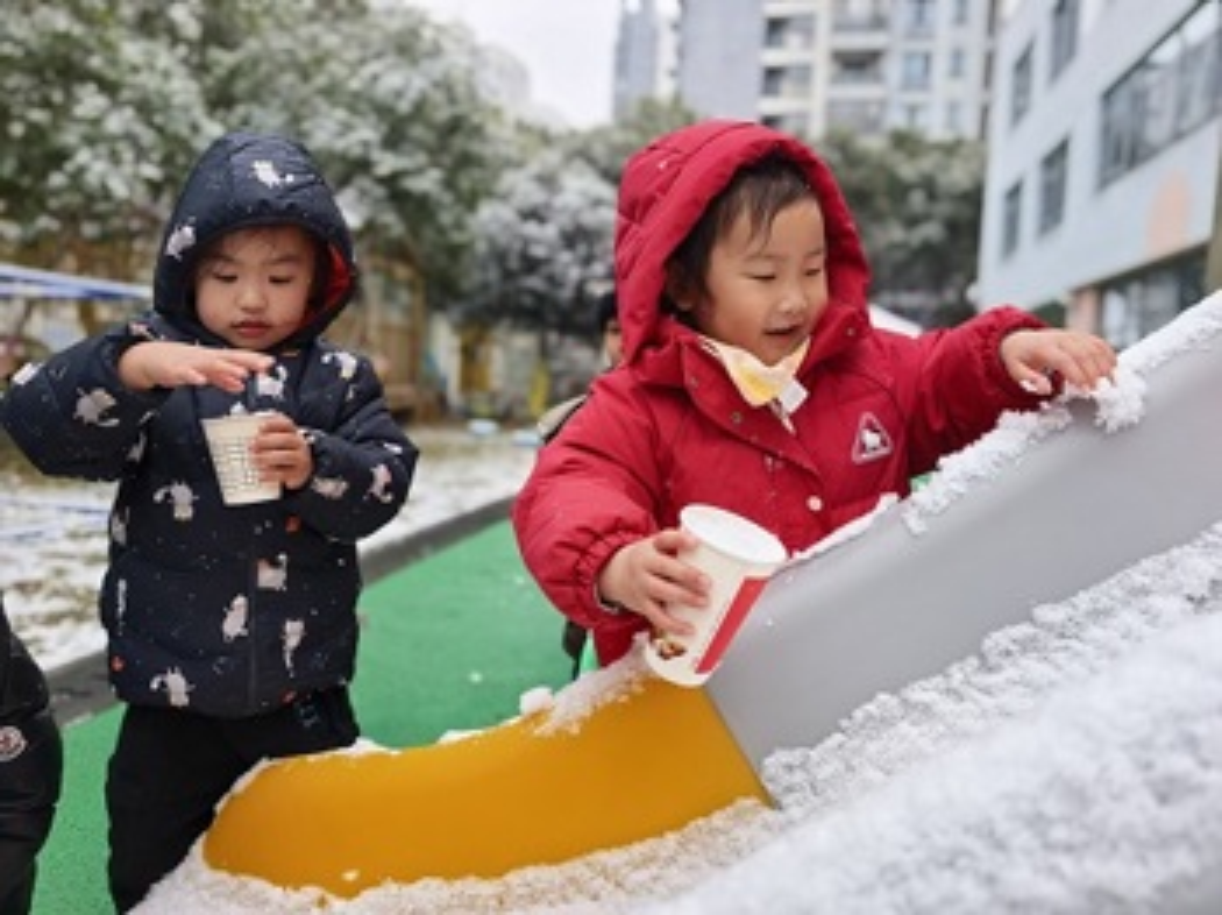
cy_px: 458
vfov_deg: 56.8
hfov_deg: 71.6
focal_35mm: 24
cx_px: 611
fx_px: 847
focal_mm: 8.5
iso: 160
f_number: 2
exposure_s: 1/1010
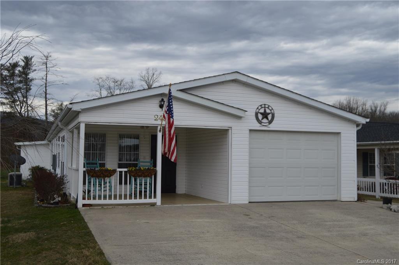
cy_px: 132
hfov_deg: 49.6
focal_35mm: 39
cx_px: 200
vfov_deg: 34.1
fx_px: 432
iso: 100
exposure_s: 1/125
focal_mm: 26
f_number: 5.6
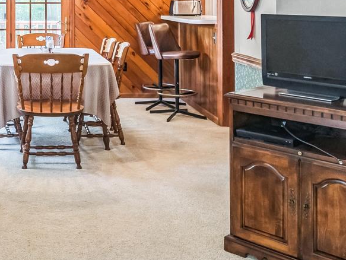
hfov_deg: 32.6
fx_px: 557
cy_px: -2
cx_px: 27
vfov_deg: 25.0
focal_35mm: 56
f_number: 5.6
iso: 640
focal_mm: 16.5
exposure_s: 1/30
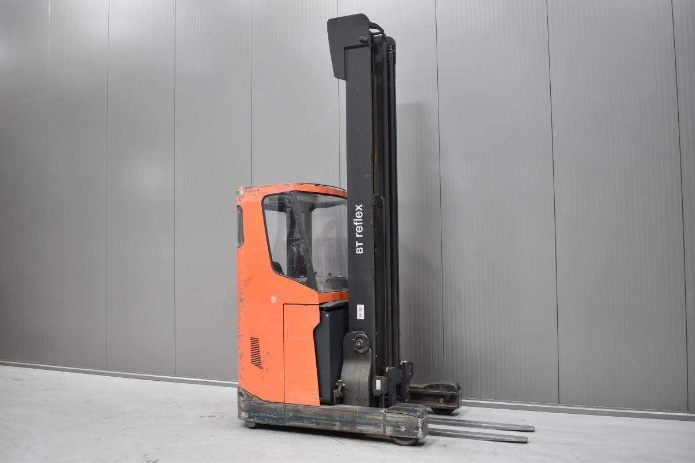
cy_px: 232
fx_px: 637
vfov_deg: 40.0
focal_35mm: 33
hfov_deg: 57.2
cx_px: 348
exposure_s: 1/60
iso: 1600
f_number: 4.5
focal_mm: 22
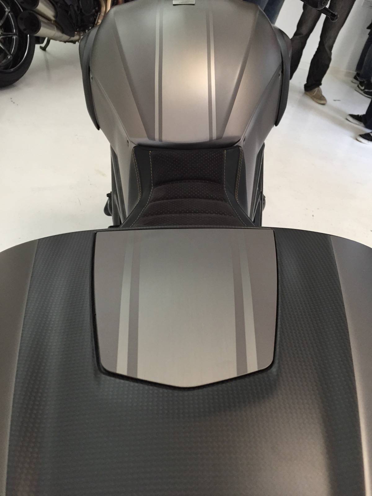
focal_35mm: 29
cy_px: 248
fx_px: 416
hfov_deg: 48.2
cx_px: 186
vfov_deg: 61.7
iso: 100
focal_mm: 4.15
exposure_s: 1/30
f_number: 2.2
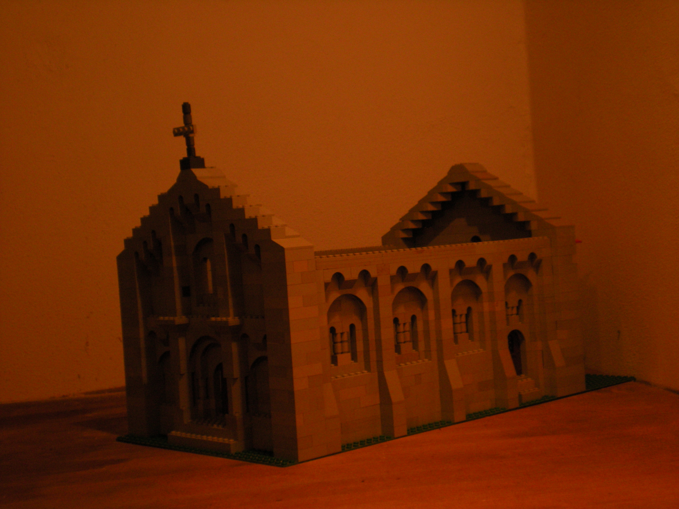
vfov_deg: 26.1
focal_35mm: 56
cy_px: 254
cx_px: 340
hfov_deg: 34.3
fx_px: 1098
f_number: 3.9
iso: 200
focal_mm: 9.3
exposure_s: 1/34.3
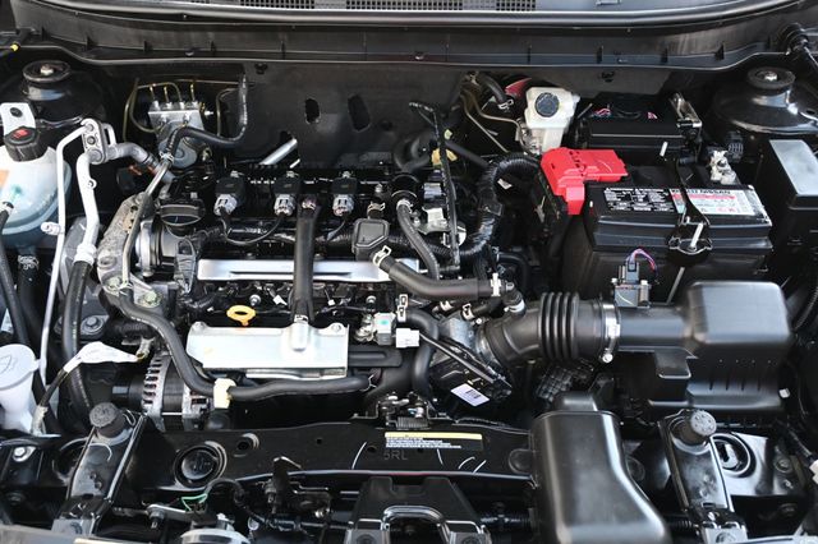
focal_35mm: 31
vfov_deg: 42.6
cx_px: 409
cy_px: 272
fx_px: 698
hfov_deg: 60.7
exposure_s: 1/125
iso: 900
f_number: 3.8
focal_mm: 20.5
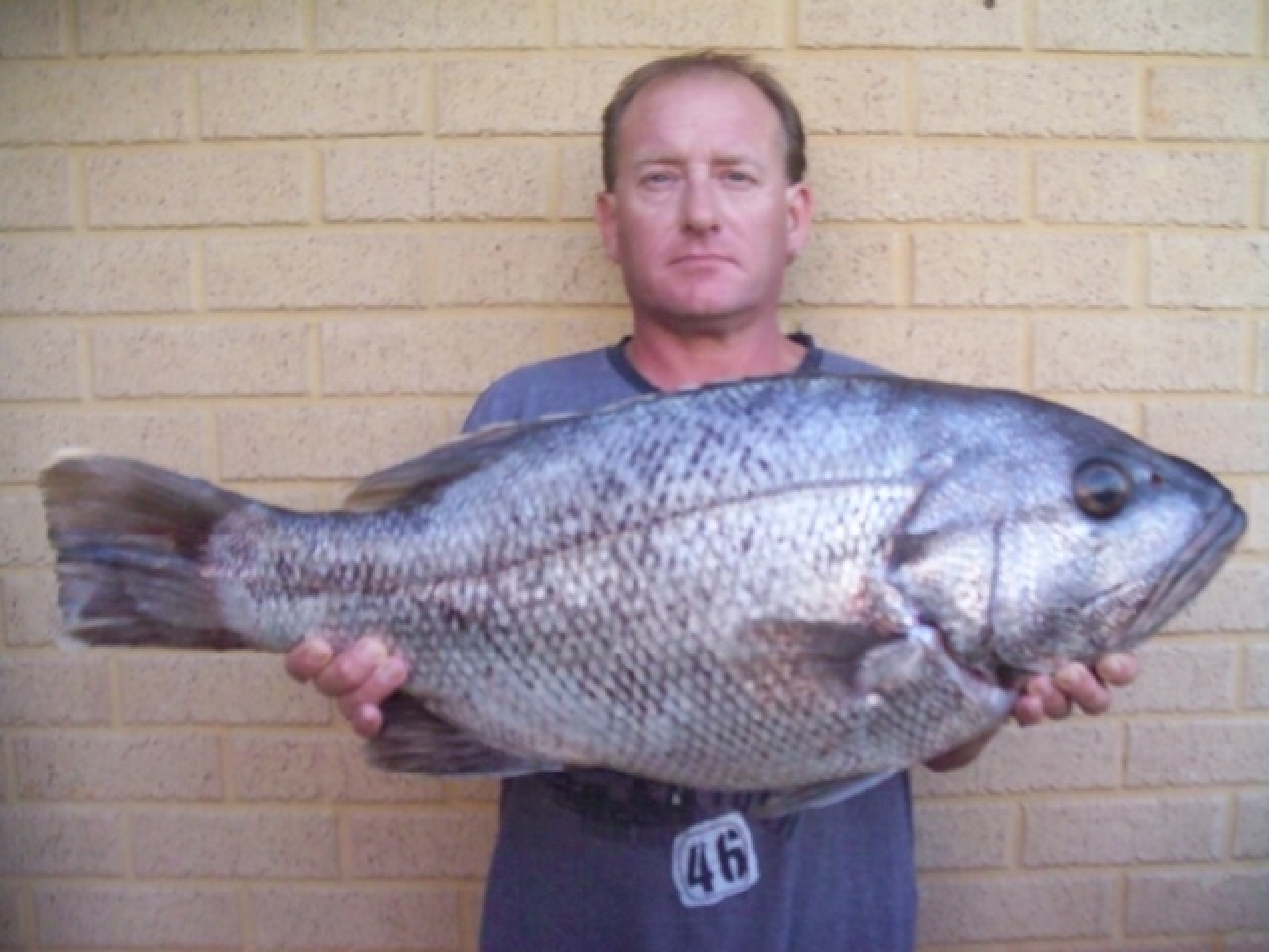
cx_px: 634
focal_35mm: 36
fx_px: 1320
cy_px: 476
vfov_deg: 39.7
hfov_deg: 51.4
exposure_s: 1/117
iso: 160
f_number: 2.7
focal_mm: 6
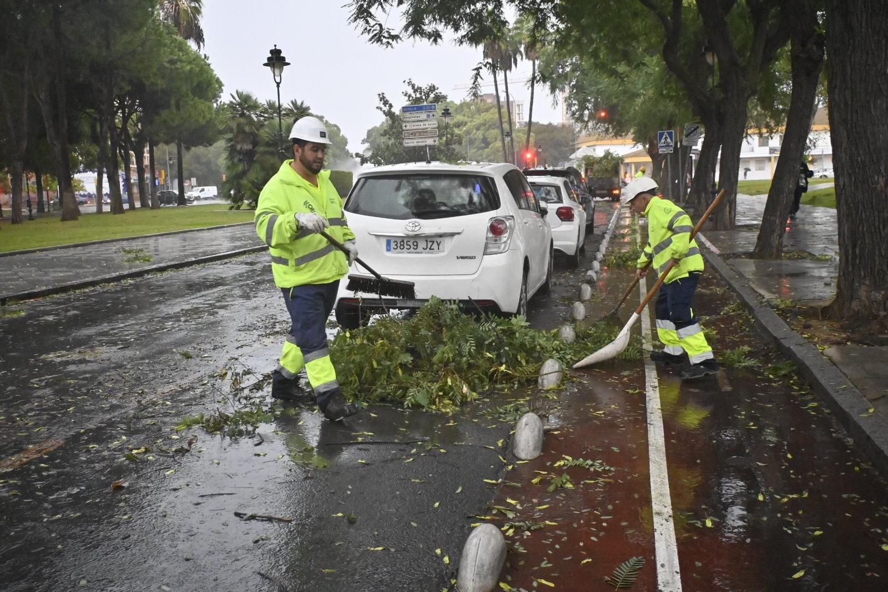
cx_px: 444
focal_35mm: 34
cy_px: 296
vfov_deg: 39.2
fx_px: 833
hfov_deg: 56.1
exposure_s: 1/250
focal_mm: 22.5
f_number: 4
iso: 4000
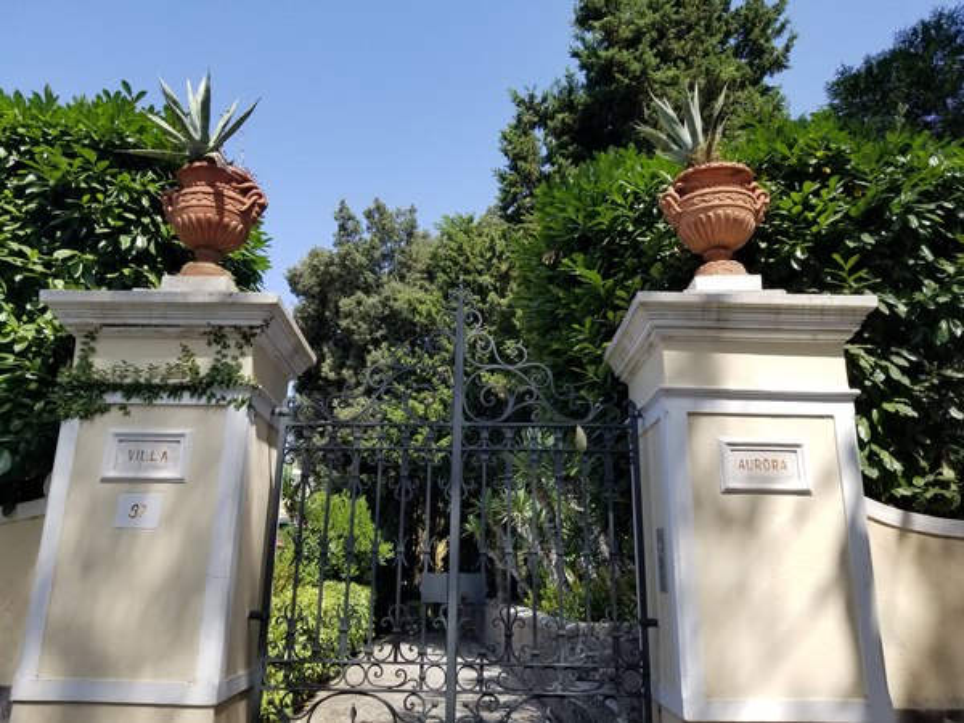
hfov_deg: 67.3
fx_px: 724
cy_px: 362
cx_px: 482
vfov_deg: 53.1
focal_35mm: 26
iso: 50
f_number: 1.7
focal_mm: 4.3
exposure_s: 1/1536
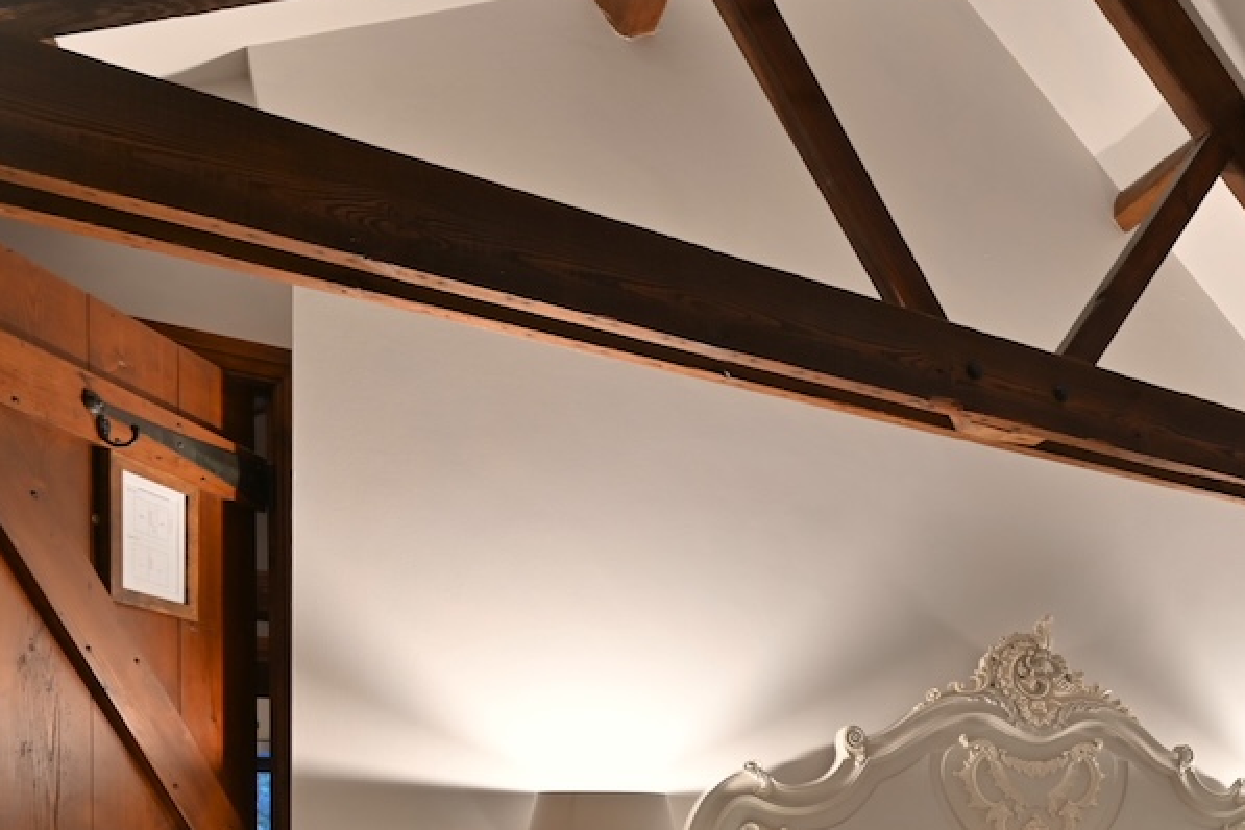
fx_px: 1037
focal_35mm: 30
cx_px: 1251
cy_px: 858
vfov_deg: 38.0
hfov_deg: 50.0
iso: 100
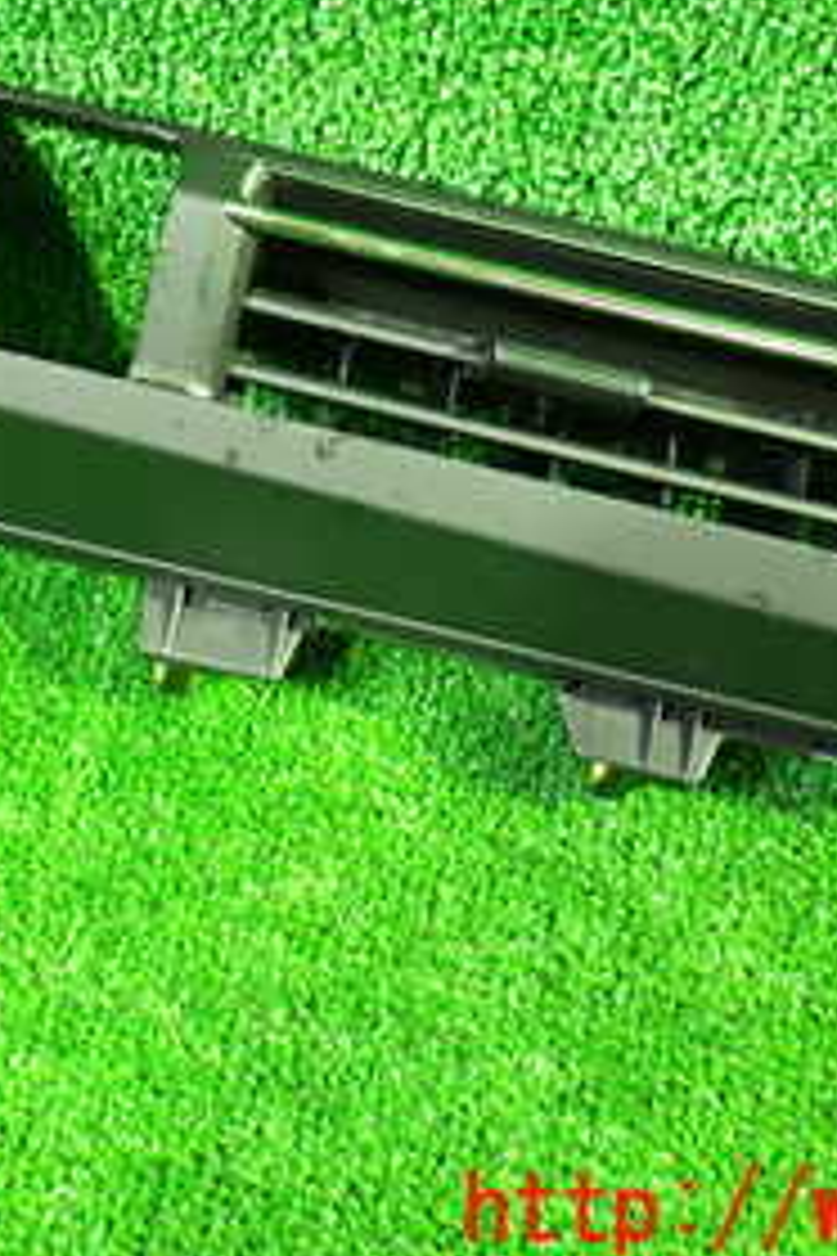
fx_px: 2336
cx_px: 130
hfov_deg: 20.0
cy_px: 257
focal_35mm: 67
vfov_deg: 29.4
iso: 800
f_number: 2.3
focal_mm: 5.4
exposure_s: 1/10
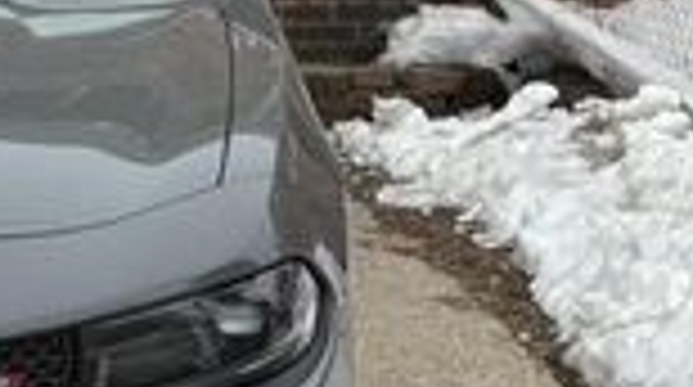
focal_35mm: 101
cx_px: 14
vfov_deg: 10.4
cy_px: -533
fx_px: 1853
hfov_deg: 20.6
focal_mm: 6.76
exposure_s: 1/2232
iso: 80
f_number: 1.78
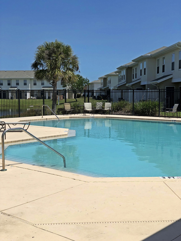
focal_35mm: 52
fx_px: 362
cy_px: 120
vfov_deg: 36.8
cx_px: 90
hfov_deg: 28.0
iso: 16
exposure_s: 1/2183
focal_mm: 6
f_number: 2.4
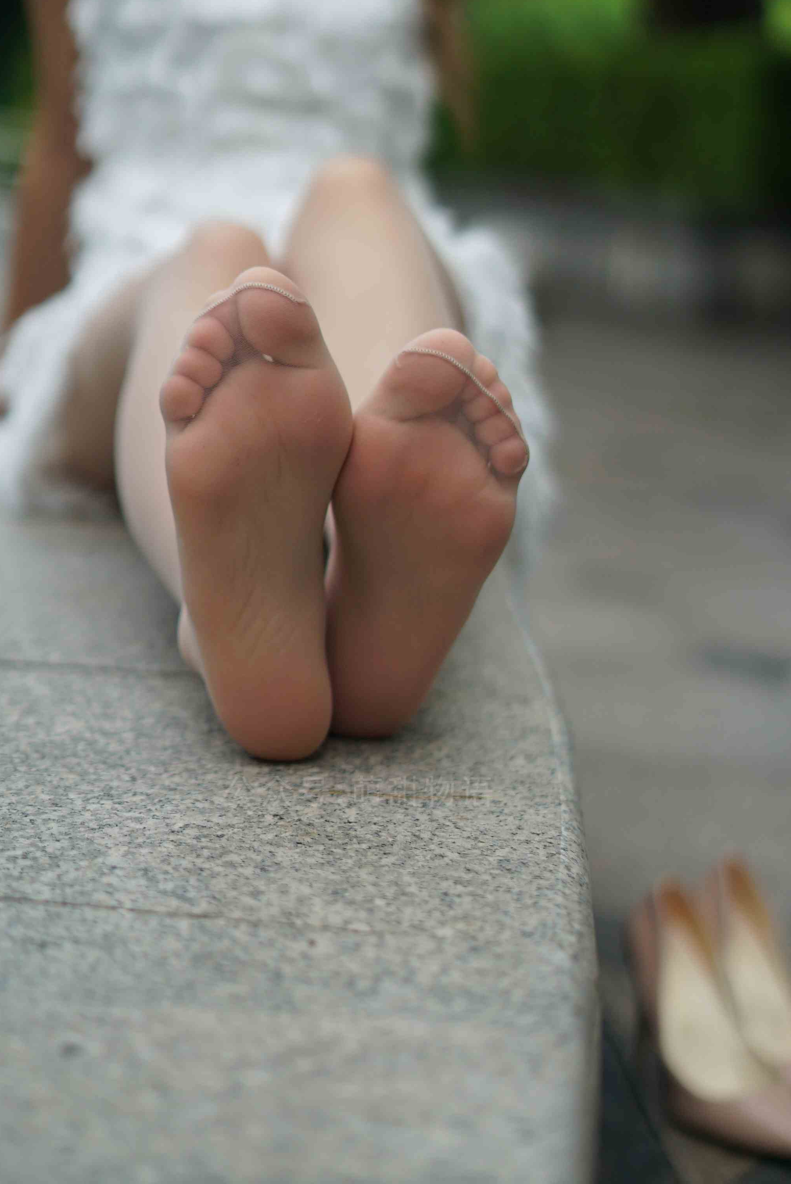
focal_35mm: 70
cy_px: 474
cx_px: 326
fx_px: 2304
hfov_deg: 19.5
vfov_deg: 28.8
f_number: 2
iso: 320
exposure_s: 1/5000
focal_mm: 50
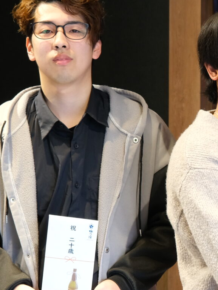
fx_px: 940
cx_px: 332
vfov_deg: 17.5
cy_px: 218
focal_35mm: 112
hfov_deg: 12.5
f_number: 4
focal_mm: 23.5
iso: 640
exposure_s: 1/34
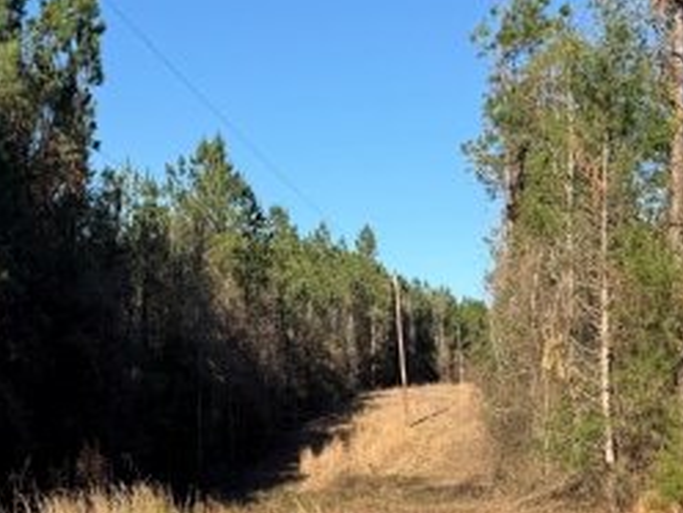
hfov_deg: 31.1
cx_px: 253
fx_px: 1223
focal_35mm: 62
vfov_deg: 23.6
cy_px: 339
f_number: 1.78
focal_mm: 6.76
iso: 80
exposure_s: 1/2703
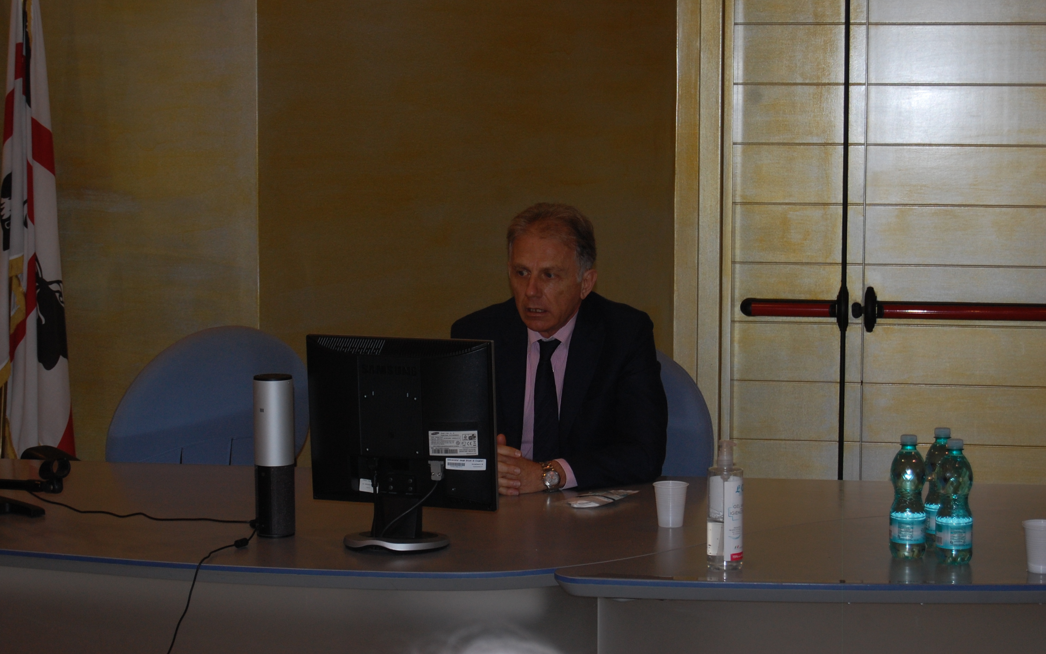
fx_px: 2409
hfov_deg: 24.5
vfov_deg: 15.5
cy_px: 310
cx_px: 523
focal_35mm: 85
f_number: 5.6
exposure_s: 1/60
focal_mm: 55
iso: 400
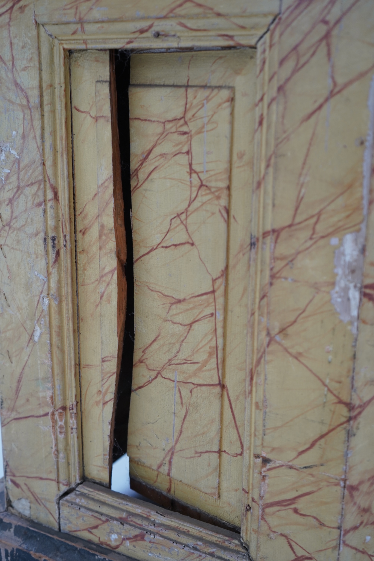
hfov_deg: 32.6
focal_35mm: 41
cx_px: 187
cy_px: 280
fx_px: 639
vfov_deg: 47.4
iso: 400
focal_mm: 41
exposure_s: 1/80
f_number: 4.5
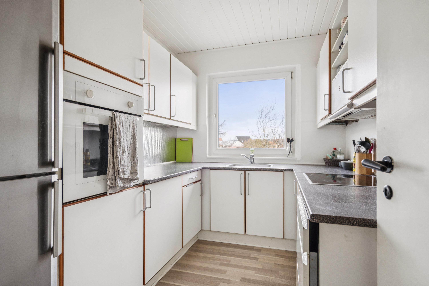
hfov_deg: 86.9
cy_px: 143
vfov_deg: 64.6
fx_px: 226
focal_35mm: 19
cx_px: 214
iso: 400
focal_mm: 19
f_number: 5
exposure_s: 1/50
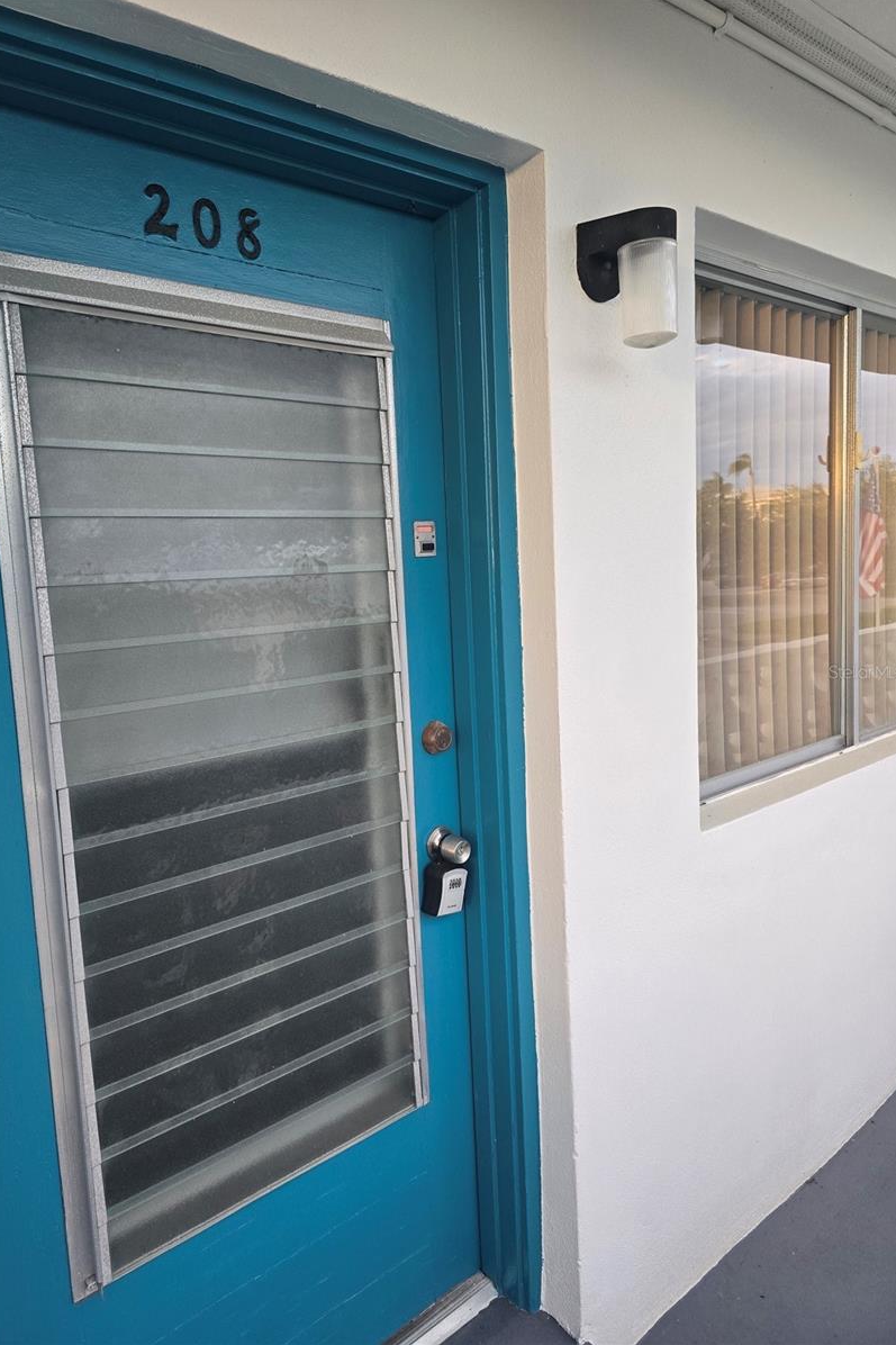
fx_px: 896
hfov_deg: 53.0
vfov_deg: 73.8
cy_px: 671
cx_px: 402
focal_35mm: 24
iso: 160
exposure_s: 1/180
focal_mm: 6.3
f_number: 1.7
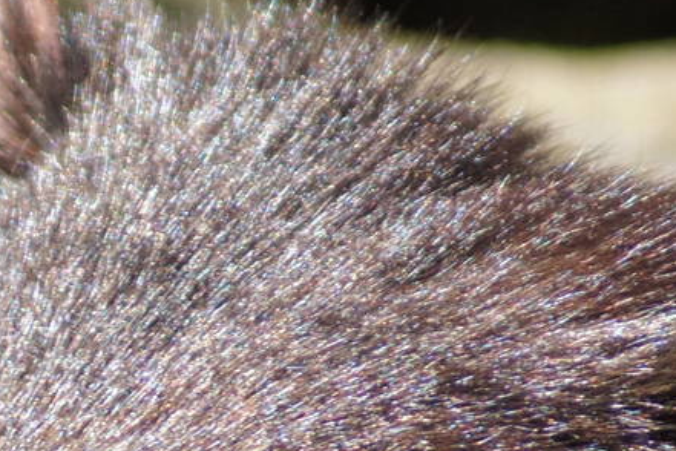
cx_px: 34
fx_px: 30624
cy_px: 562
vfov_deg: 0.8
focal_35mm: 1631
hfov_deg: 1.3
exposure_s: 1/500
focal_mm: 300
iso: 800
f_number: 5.6
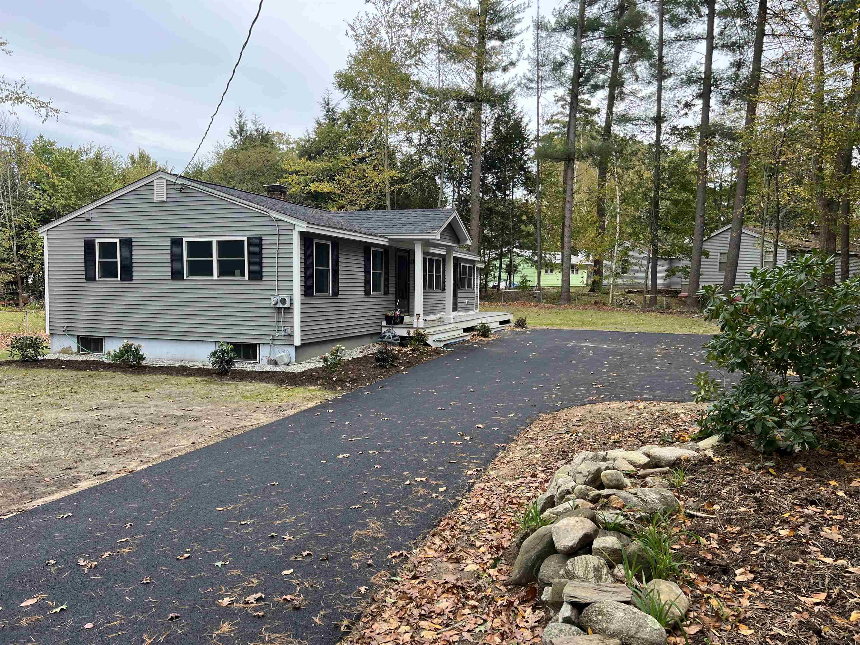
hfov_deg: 67.3
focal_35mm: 26
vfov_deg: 53.1
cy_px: 322
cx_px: 430
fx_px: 646
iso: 50
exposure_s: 1/617
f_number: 1.5
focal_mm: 5.7
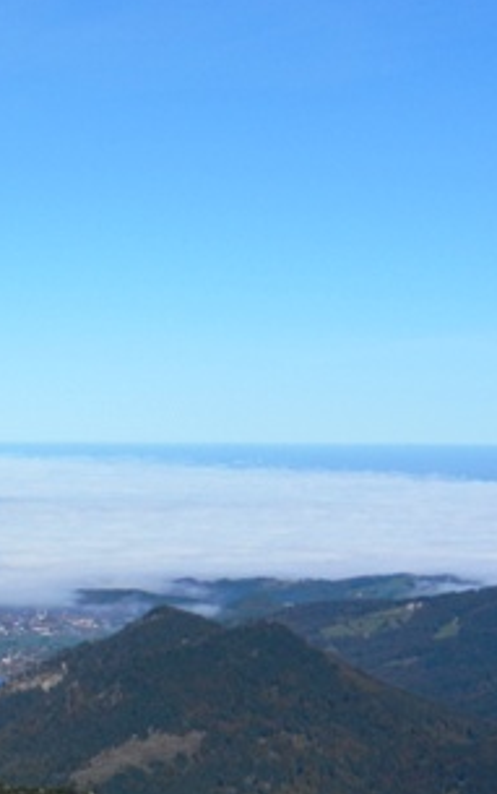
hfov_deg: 12.5
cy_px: 484
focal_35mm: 100
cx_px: -232
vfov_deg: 20.7
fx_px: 2164
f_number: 8.4
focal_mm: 8.2
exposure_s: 1/500
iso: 160
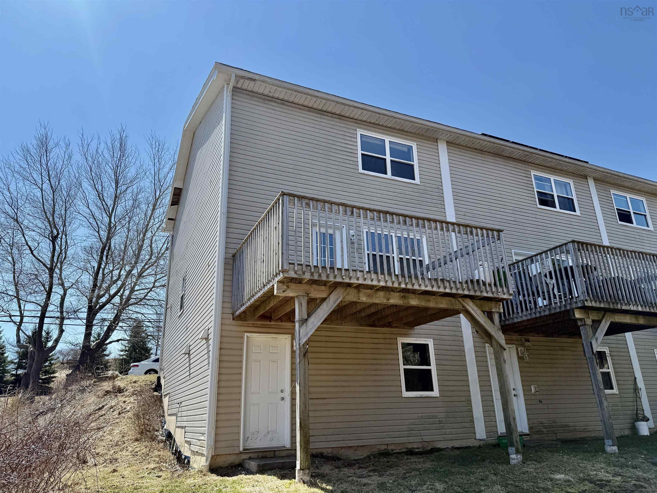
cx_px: 328
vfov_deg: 56.8
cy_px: 246
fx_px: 456
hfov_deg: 71.6
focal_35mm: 24
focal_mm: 6.76
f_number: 1.78
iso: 80
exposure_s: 1/3425
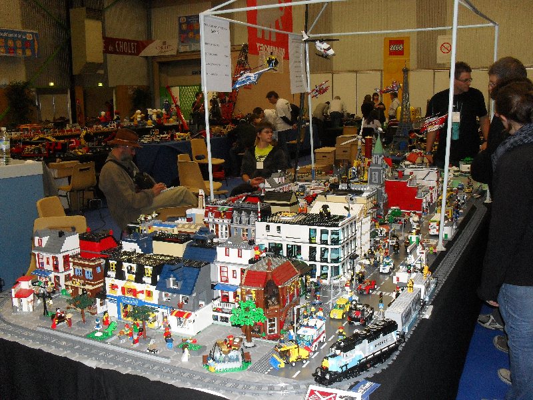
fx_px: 539
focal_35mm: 35
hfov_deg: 52.6
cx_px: 266
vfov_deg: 40.7
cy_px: 200
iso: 200
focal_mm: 6.3
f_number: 3.2
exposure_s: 1/45
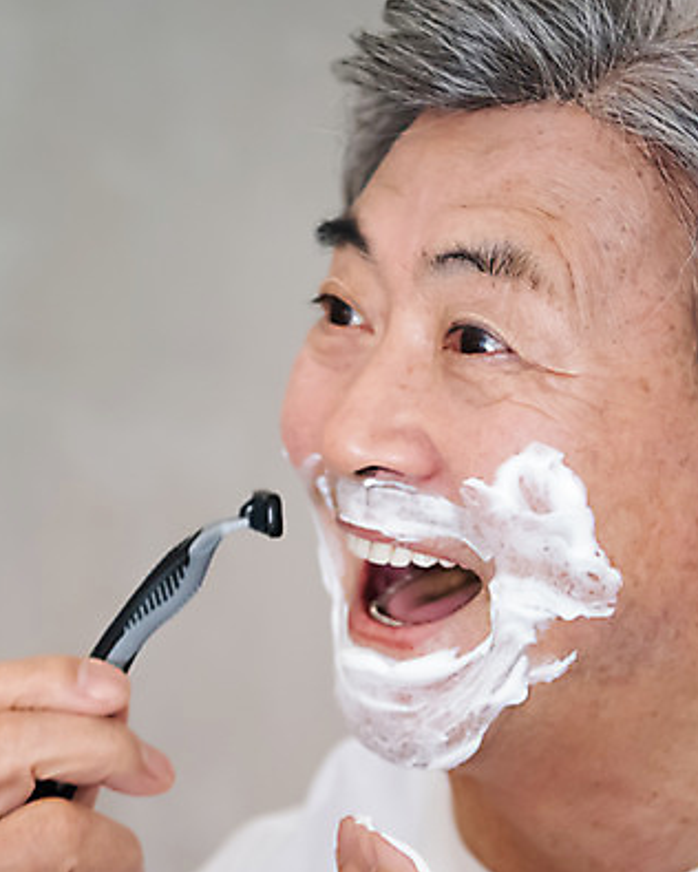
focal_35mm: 74
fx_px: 1911
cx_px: 491
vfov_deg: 25.7
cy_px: 435
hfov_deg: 20.6
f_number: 2.8
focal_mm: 52
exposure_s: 1/100
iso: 3200
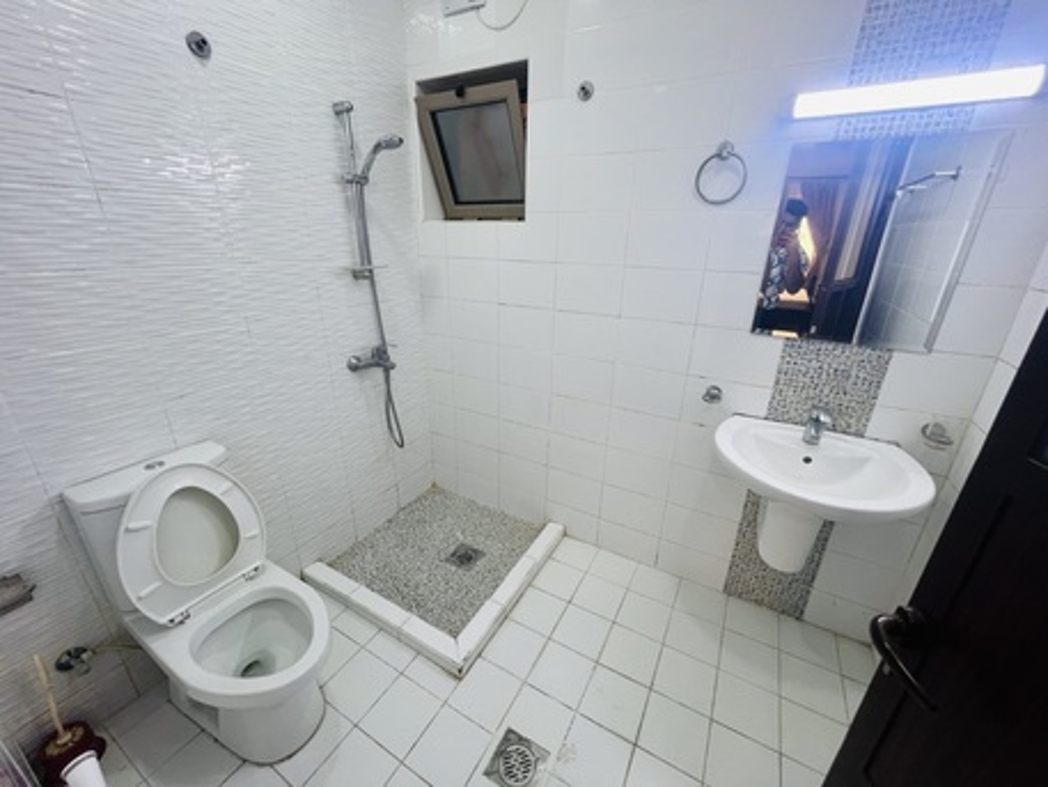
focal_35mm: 13
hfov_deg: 106.2
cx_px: 524
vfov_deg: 89.9
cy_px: 394
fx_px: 394
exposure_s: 1/100
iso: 100
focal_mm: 1.57
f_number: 1.8
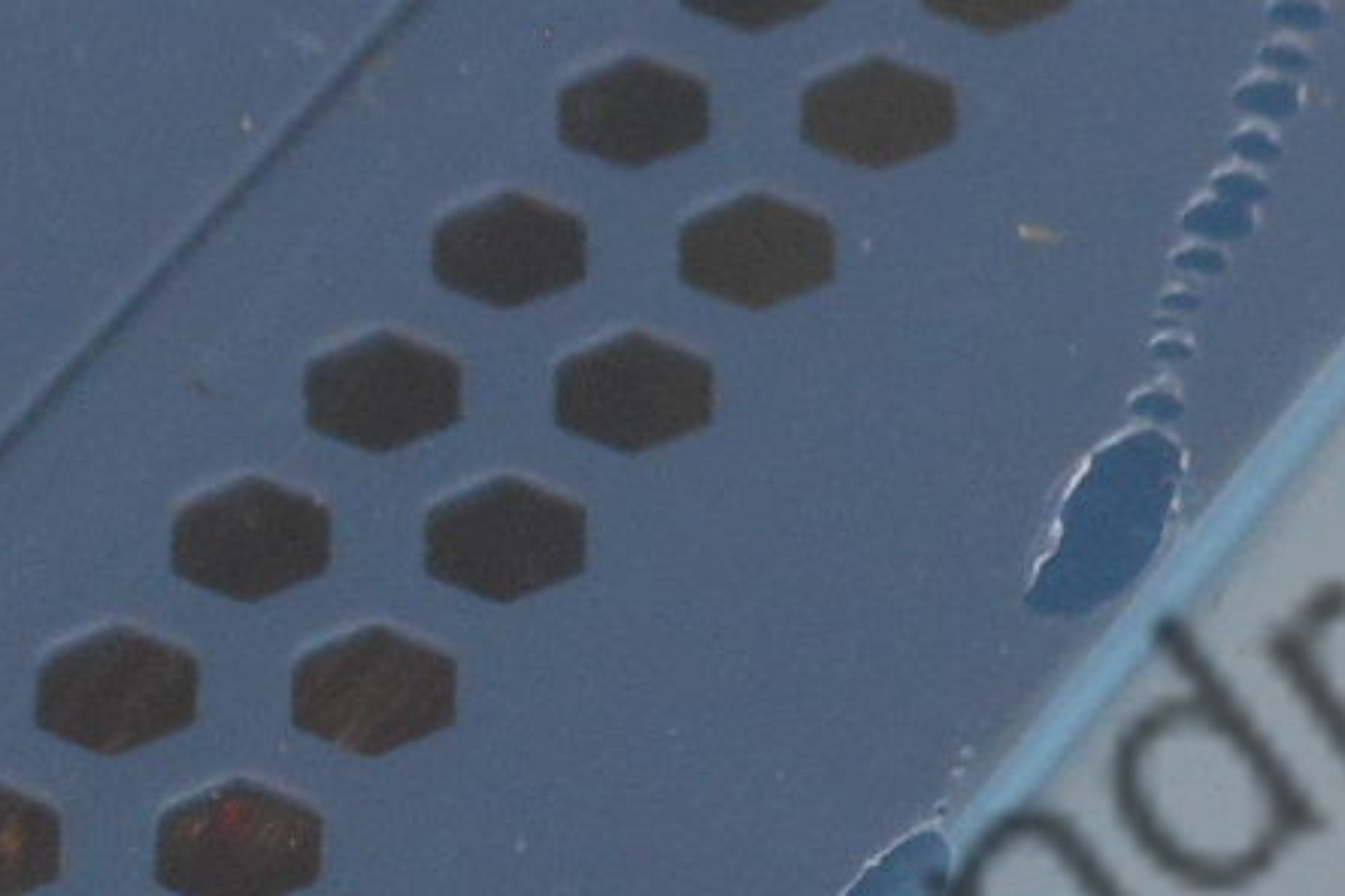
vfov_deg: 5.2
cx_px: 651
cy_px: 1453
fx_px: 9863
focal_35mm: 264
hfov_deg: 7.8
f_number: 4.7
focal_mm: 7.9
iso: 140
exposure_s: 1/30
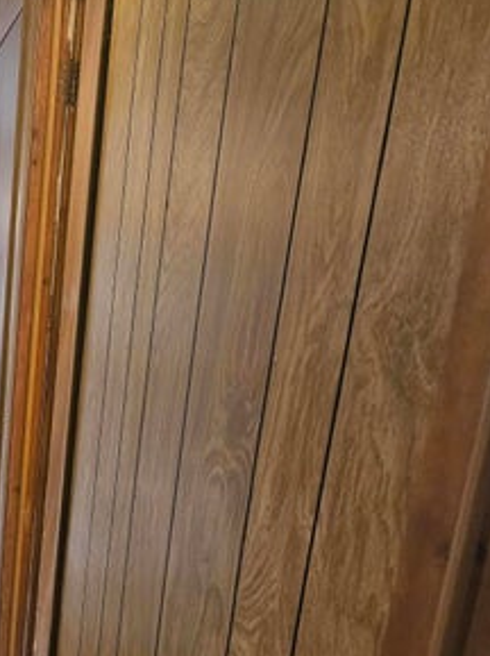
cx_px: -45
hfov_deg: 26.3
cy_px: 604
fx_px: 965
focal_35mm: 51
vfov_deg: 35.1
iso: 800
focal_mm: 5.4
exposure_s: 1/60
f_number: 1.8
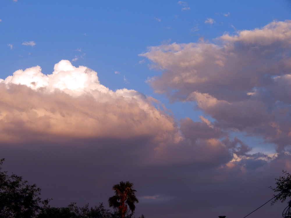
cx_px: 146
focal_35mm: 104
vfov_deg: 14.2
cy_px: 109
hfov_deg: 18.9
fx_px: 874
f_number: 4.5
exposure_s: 1/320
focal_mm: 18.7
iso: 125
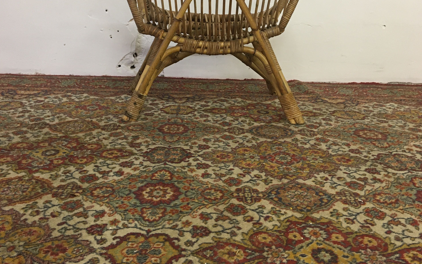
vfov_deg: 29.9
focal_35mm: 42
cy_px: 56
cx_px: 213
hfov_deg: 47.2
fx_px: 483
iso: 160
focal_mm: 4.15
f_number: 2.2
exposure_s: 1/33
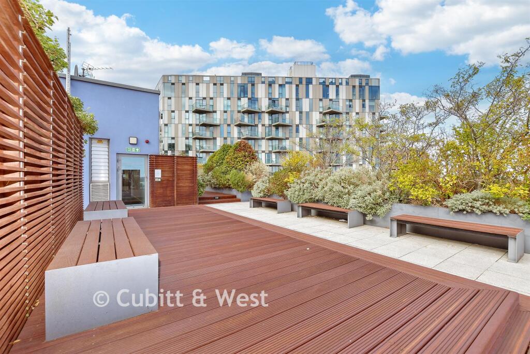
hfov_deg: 100.4
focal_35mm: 15
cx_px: 265
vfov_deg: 77.3
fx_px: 221
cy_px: 177
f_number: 8
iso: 160
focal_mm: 10
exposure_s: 1/125
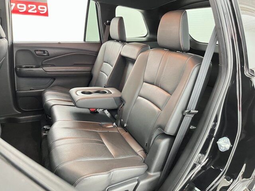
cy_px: 96
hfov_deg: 67.3
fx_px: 192
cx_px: 128
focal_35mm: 26
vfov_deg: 53.1
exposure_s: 1/30
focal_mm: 5.1
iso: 1000
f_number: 1.6
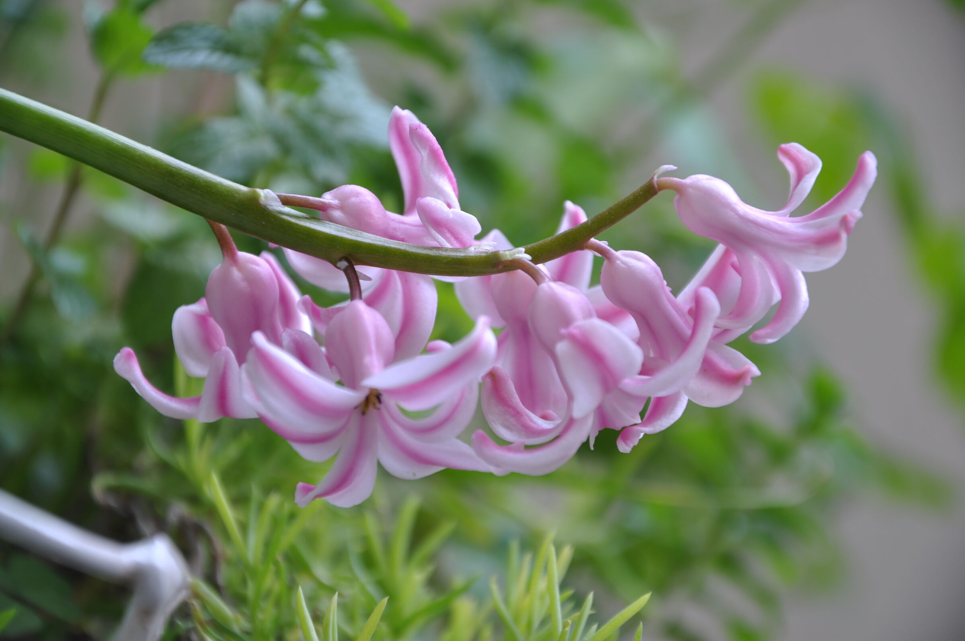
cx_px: 482
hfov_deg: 13.1
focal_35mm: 158
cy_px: 320
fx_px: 4217
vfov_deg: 8.7
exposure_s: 1/20
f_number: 5.6
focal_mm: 105
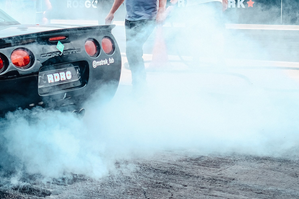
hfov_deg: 21.0
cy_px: 140
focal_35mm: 96
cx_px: 54
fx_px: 797
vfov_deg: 14.2
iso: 250
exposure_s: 1/4000
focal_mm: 23
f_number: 1.4
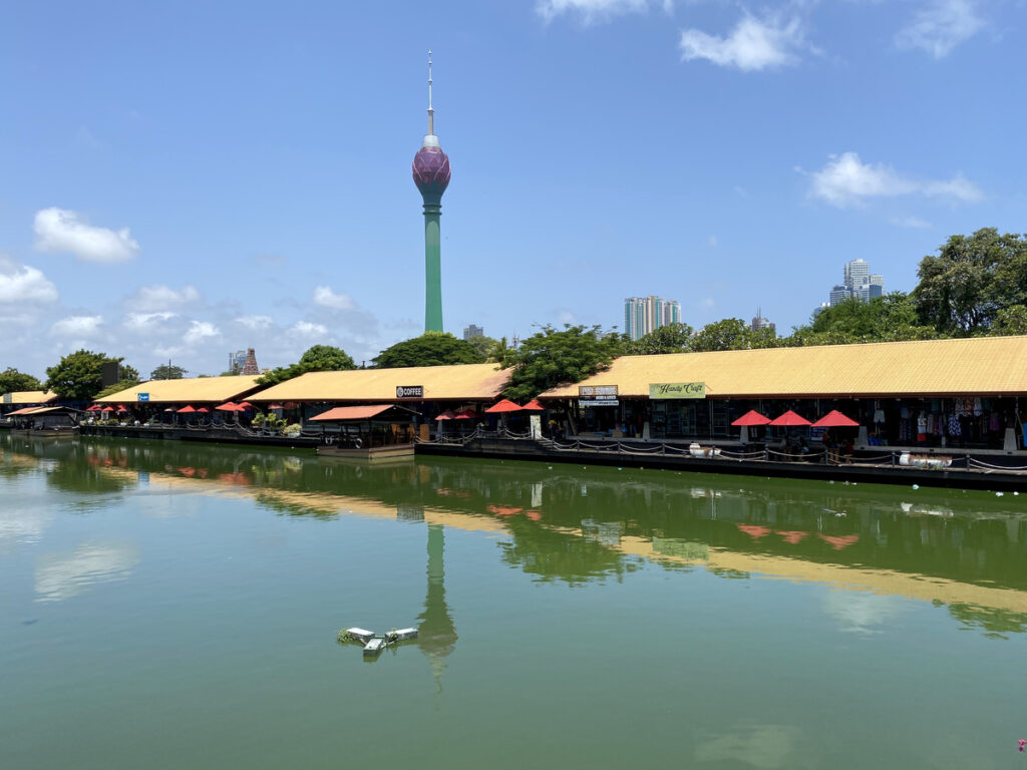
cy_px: 385
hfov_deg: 67.3
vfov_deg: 53.1
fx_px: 771
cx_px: 514
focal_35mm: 26
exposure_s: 1/3040
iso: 32
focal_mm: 4.25
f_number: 1.8
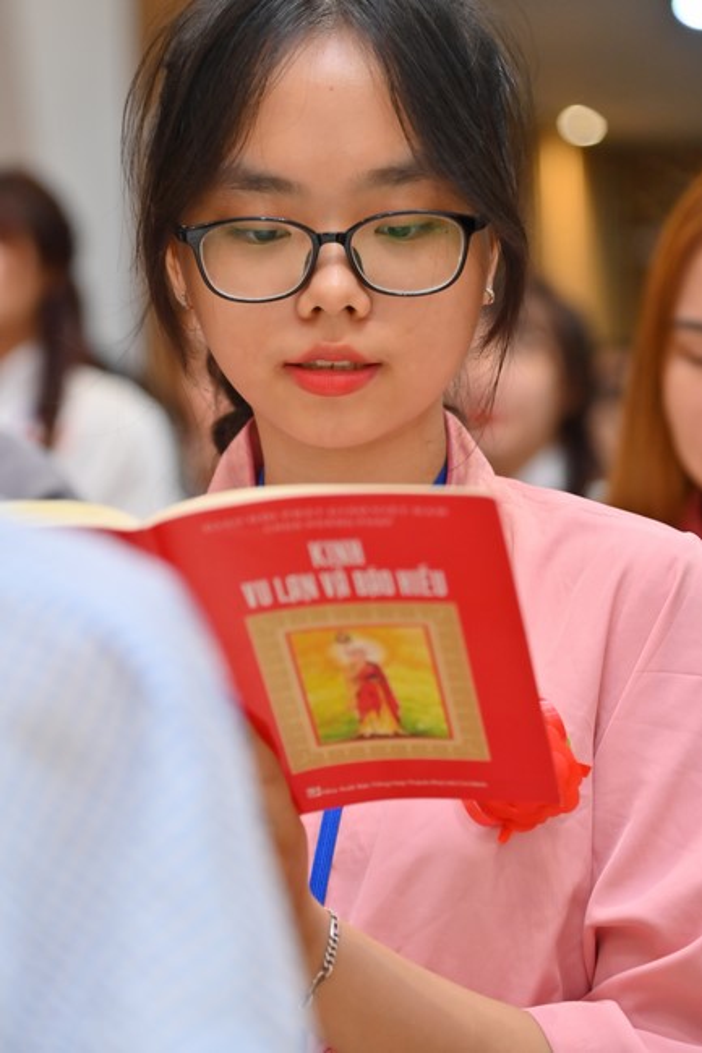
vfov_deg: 17.1
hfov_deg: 11.4
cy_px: 526
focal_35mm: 120
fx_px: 3512
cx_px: 351
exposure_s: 1/100
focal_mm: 120
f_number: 4.5
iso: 1250
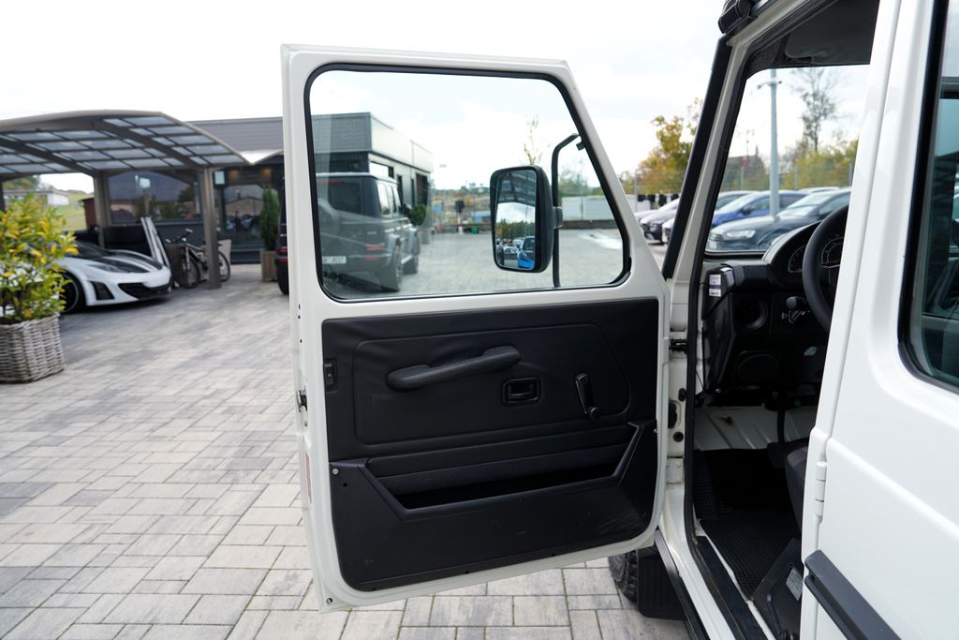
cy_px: 320
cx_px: 480
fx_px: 693
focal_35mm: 26
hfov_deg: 69.4
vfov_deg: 49.6
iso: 100
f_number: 5
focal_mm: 26
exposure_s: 1/100
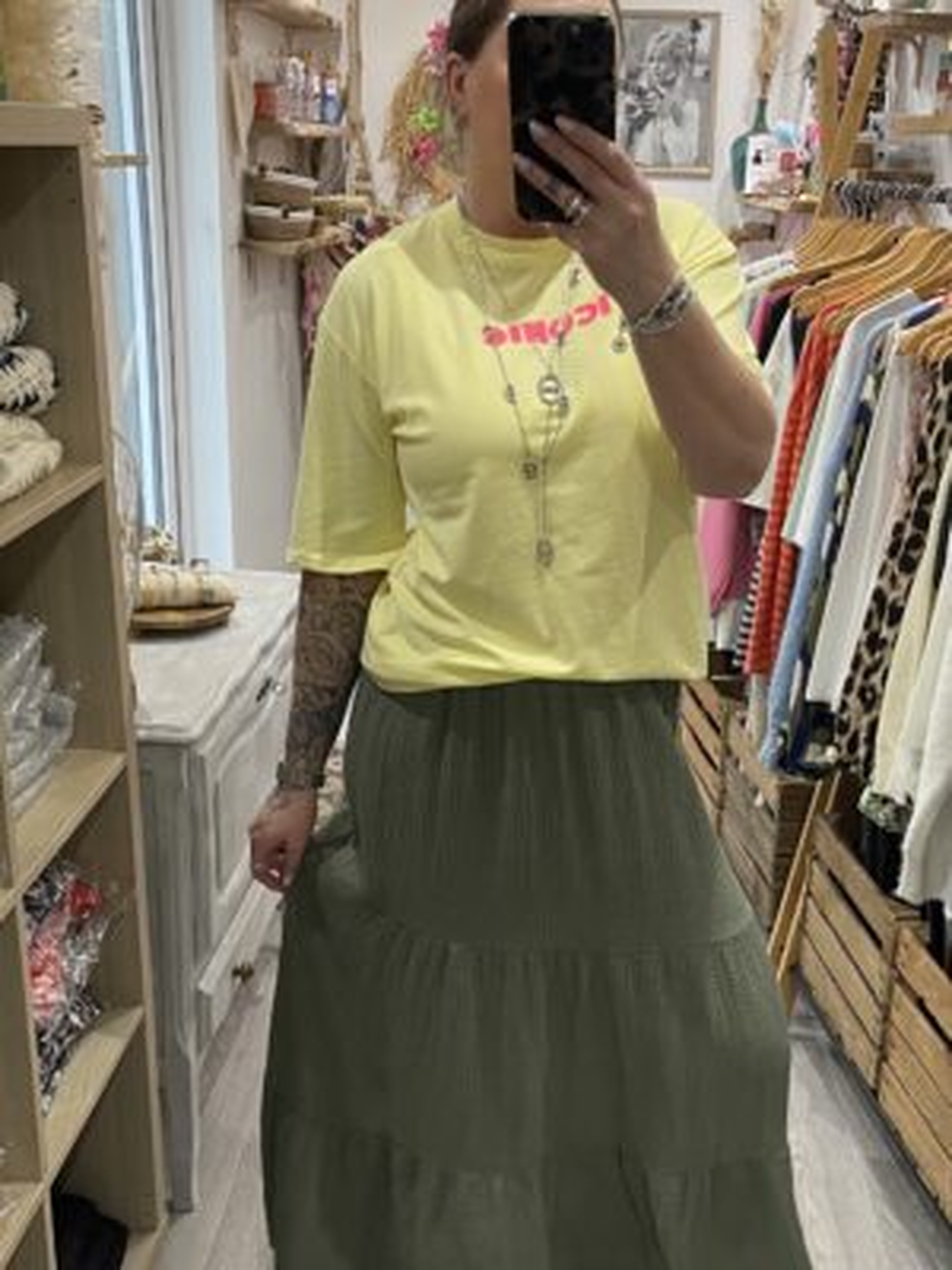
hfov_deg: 54.9
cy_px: 635
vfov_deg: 69.4
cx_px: 476
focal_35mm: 25
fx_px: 917
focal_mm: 5.1
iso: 100
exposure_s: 1/50
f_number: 1.6
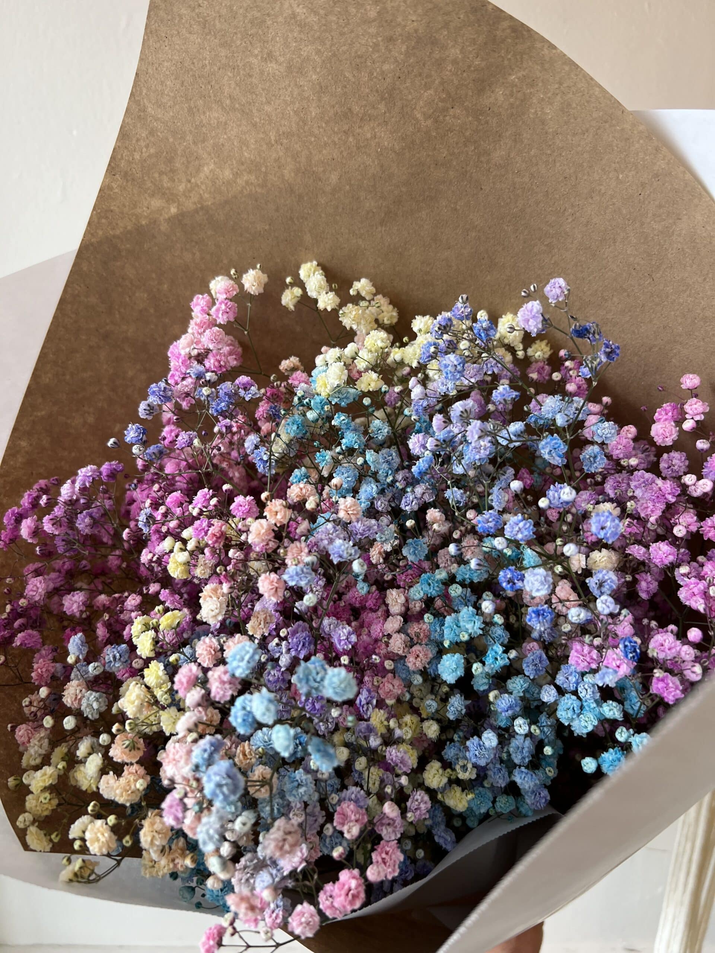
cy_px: 476
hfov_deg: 53.1
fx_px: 716
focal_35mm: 26
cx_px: 358
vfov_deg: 67.3
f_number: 1.5
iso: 100
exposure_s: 1/120
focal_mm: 5.7
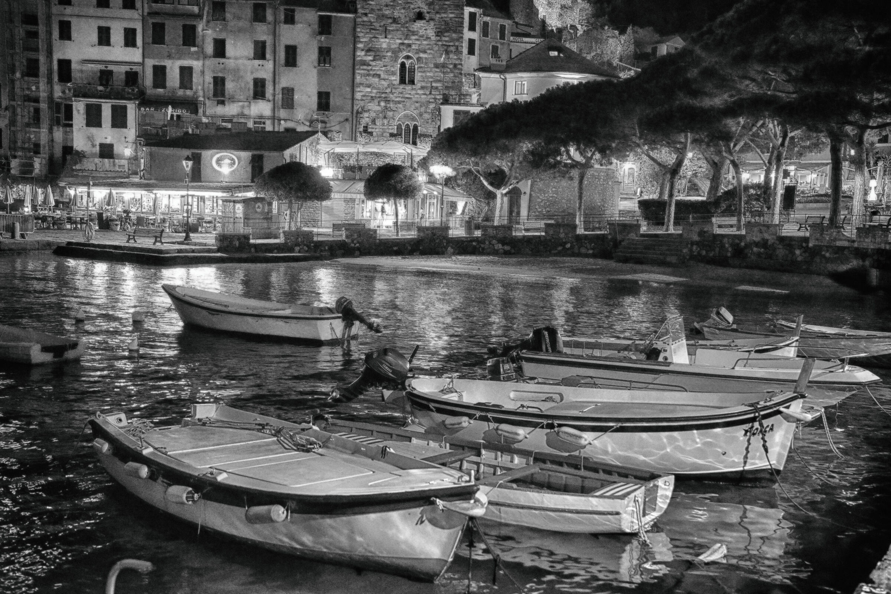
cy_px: 297
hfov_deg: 47.4
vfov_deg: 32.6
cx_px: 446
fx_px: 1015
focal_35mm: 41
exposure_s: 1/30
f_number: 2.8
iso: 6400
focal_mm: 41
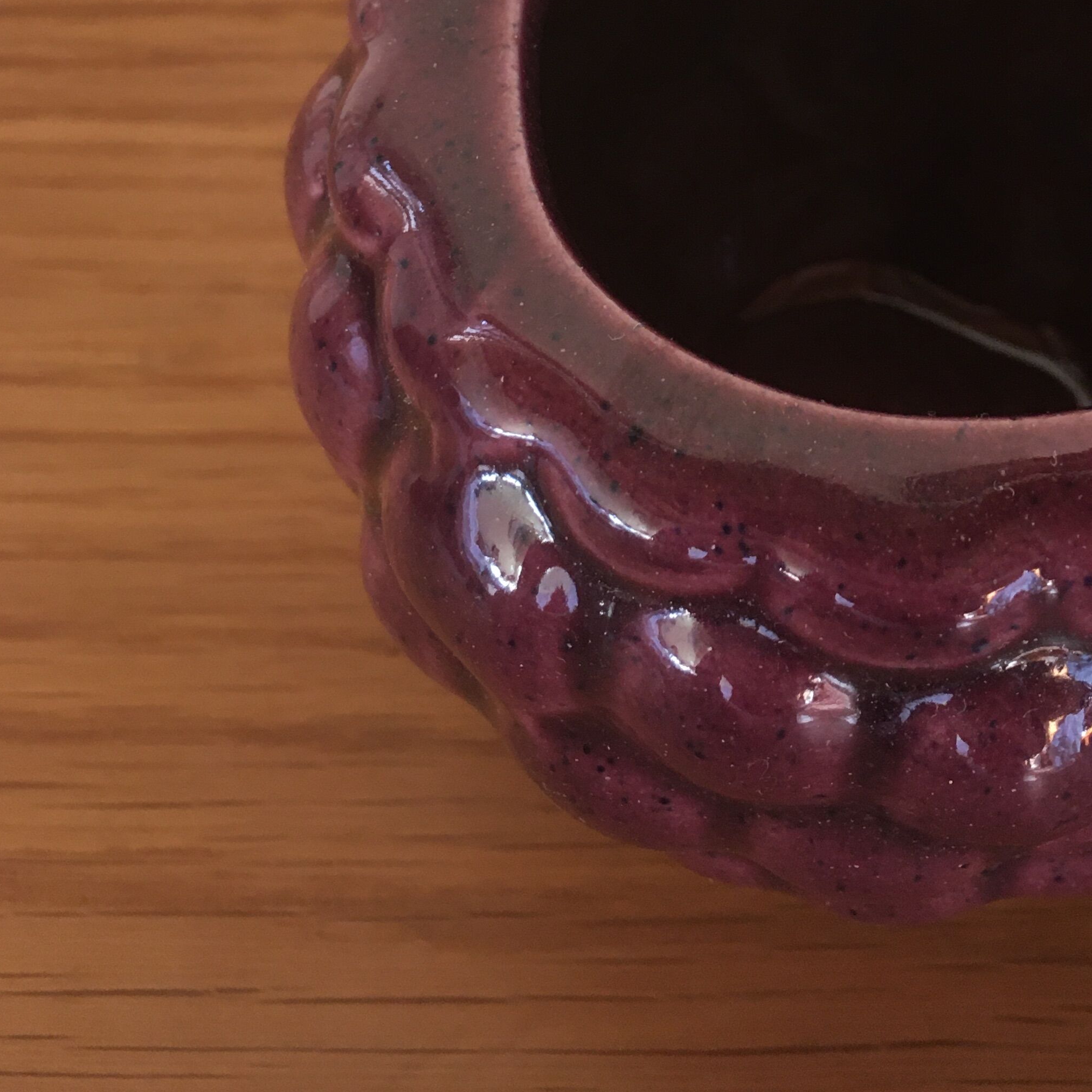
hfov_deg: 32.8
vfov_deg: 31.4
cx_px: 803
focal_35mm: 51
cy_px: 49
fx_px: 1820
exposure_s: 1/33
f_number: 2.2
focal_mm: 4.15
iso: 125
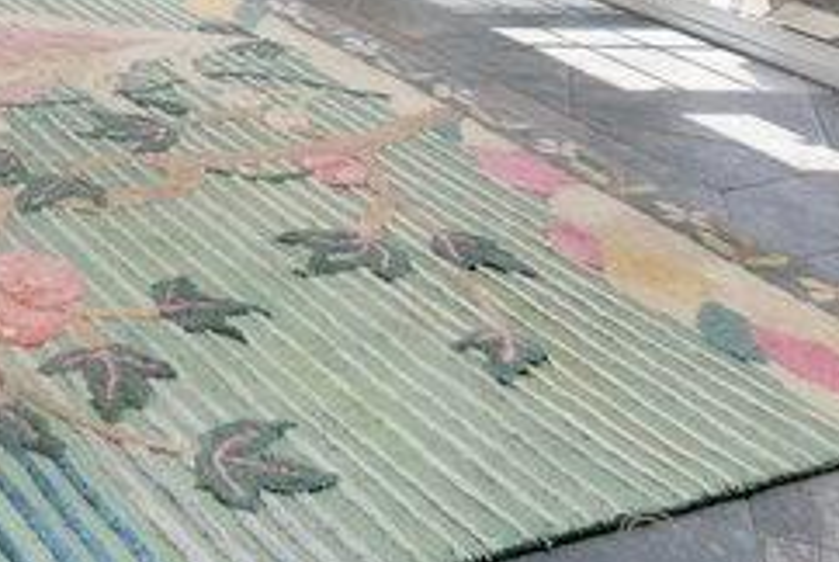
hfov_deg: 25.6
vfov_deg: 16.3
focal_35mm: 66
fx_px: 1540
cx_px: -284
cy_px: -533
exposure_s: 1/10
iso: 160
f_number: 5.6
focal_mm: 16
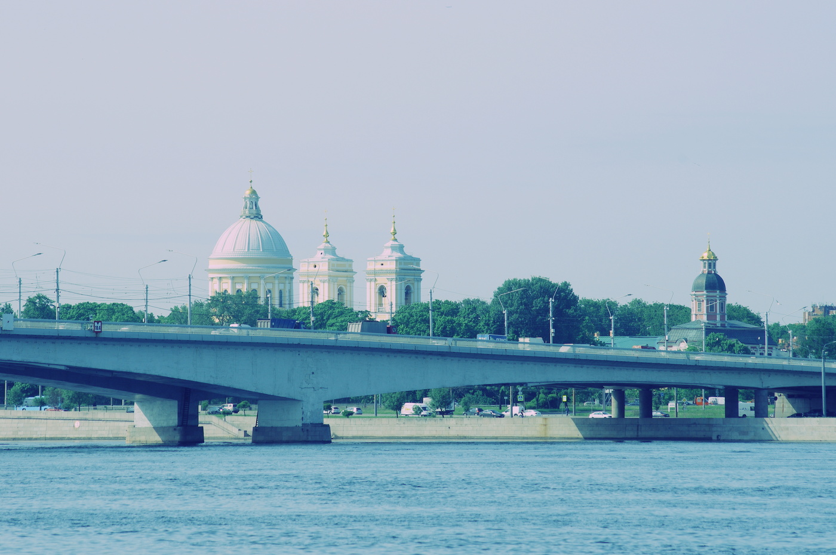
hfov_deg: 10.3
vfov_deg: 6.9
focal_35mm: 199
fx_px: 4616
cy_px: 278
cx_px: 418
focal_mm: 133
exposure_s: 1/640
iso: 200
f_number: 8
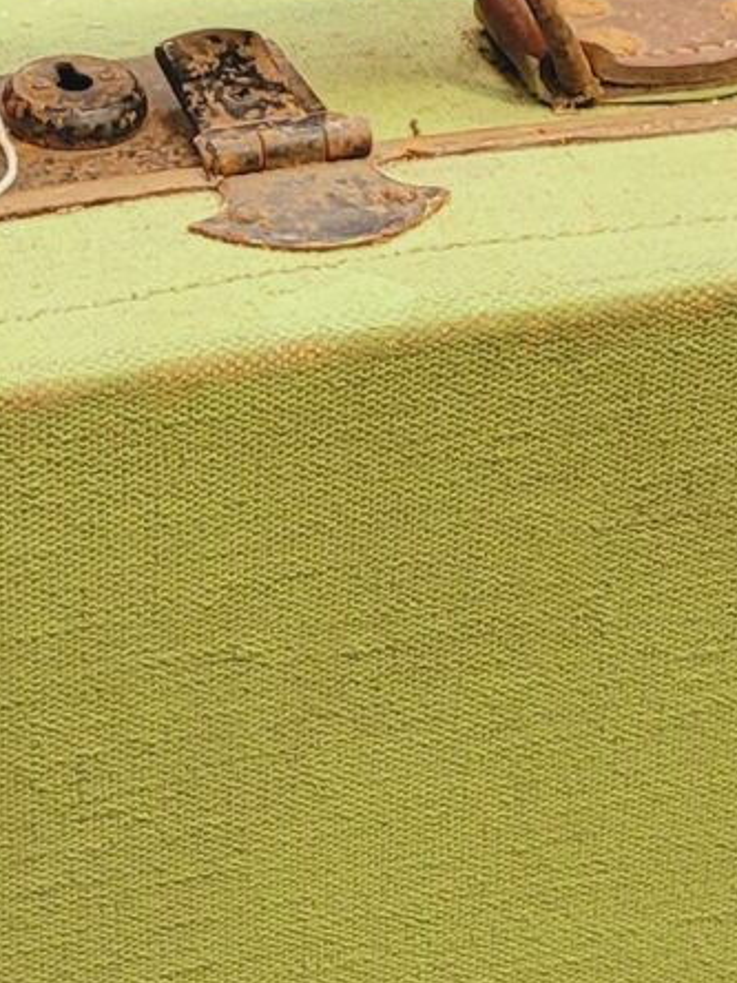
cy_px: 923
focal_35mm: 150
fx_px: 4258
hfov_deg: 9.8
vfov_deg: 13.0
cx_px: 64
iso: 200
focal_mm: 5.4
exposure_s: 1/50
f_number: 1.8
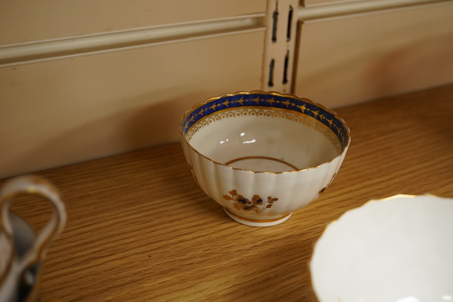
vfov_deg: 29.9
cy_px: 151
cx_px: 226
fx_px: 566
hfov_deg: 43.6
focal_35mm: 45
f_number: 8
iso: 2500
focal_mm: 30
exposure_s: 1/160
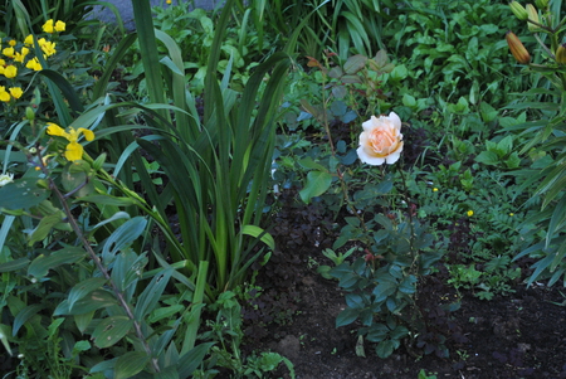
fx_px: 1298
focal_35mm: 82
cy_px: 190
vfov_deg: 16.6
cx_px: 283
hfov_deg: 24.6
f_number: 6.3
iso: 400
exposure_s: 1/200
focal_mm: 55
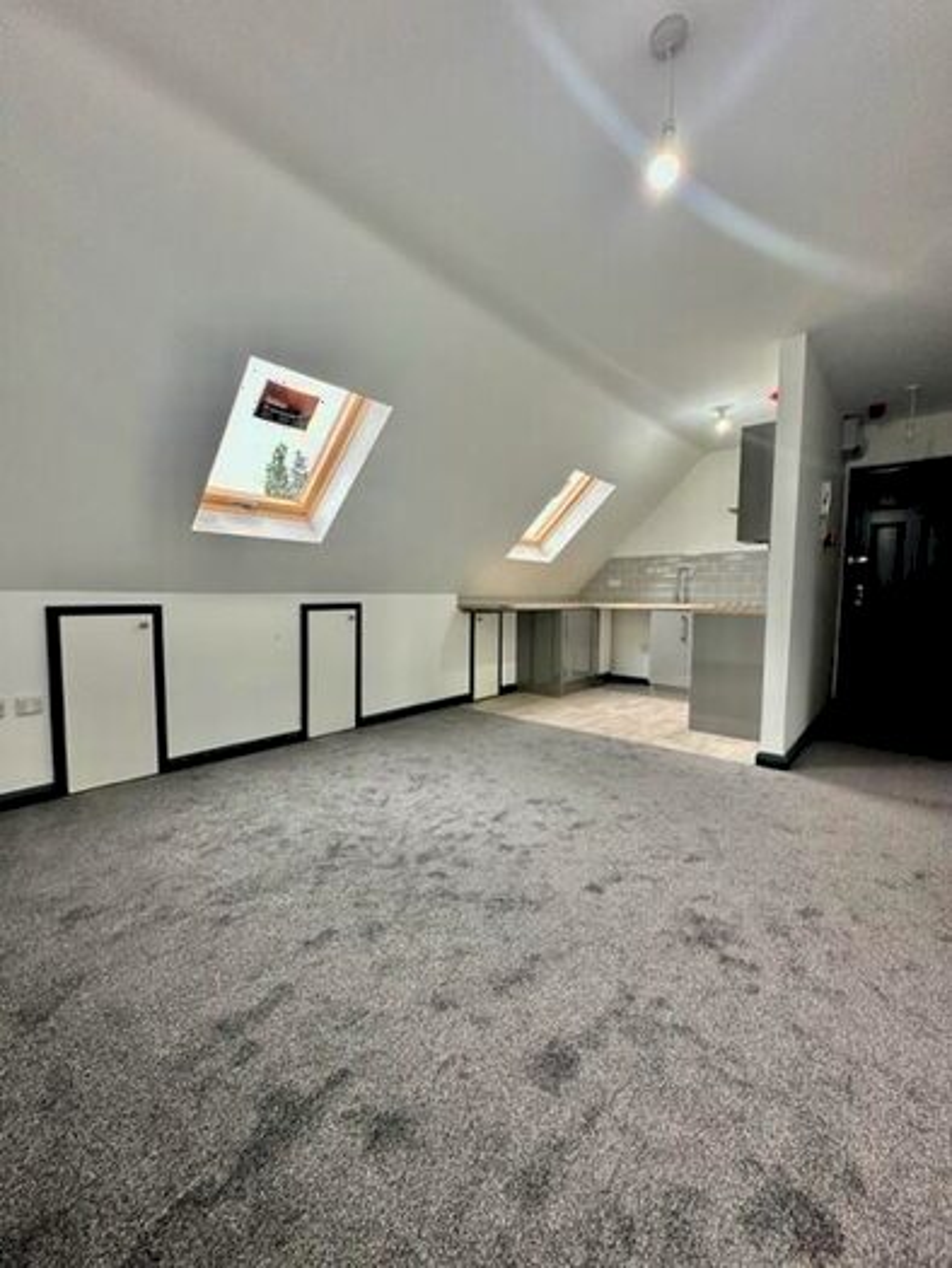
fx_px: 513
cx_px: 476
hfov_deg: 85.7
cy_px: 634
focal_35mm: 14
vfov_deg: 102.1
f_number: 2.2
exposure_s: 1/99
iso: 160
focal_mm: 2.22
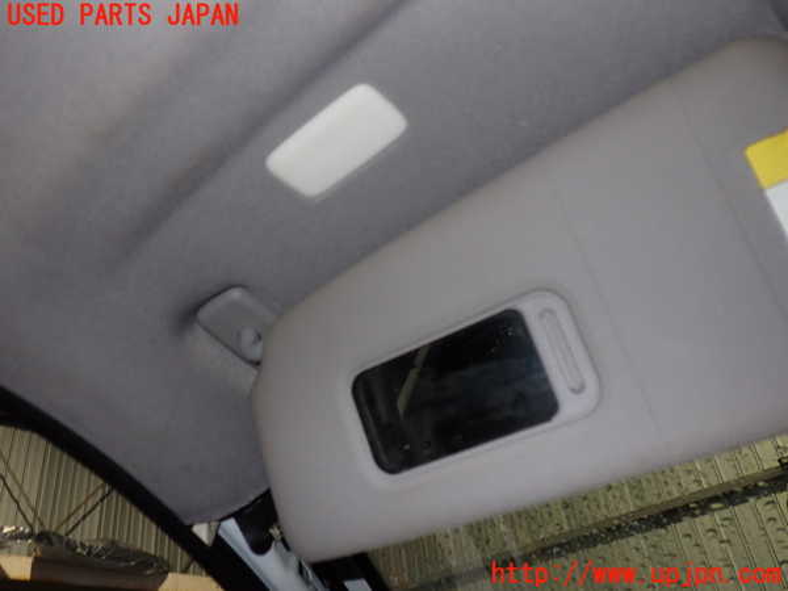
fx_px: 683
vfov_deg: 46.8
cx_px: 394
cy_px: 296
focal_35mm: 30
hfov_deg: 60.0
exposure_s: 1/30
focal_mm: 5.4
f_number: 2.3
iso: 200
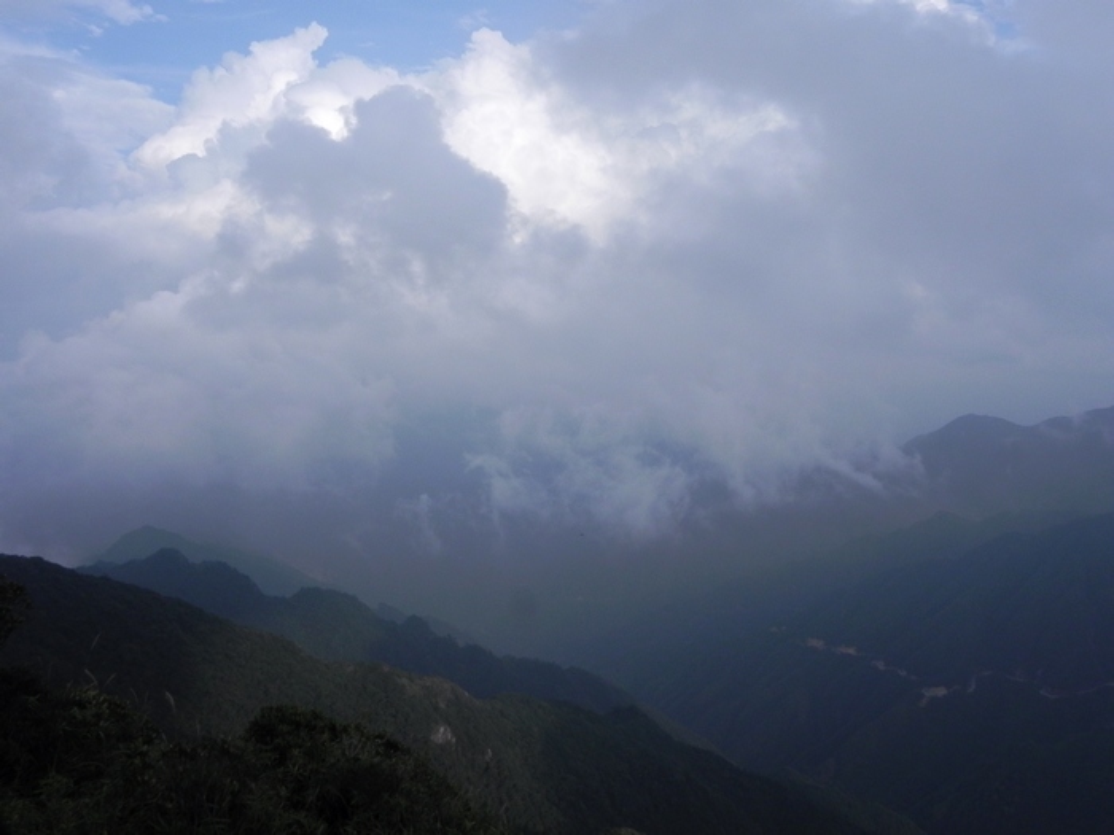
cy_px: 418
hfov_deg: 61.7
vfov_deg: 48.2
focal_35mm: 29
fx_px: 933
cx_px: 557
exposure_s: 1/483
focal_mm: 5.2
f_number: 8
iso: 160
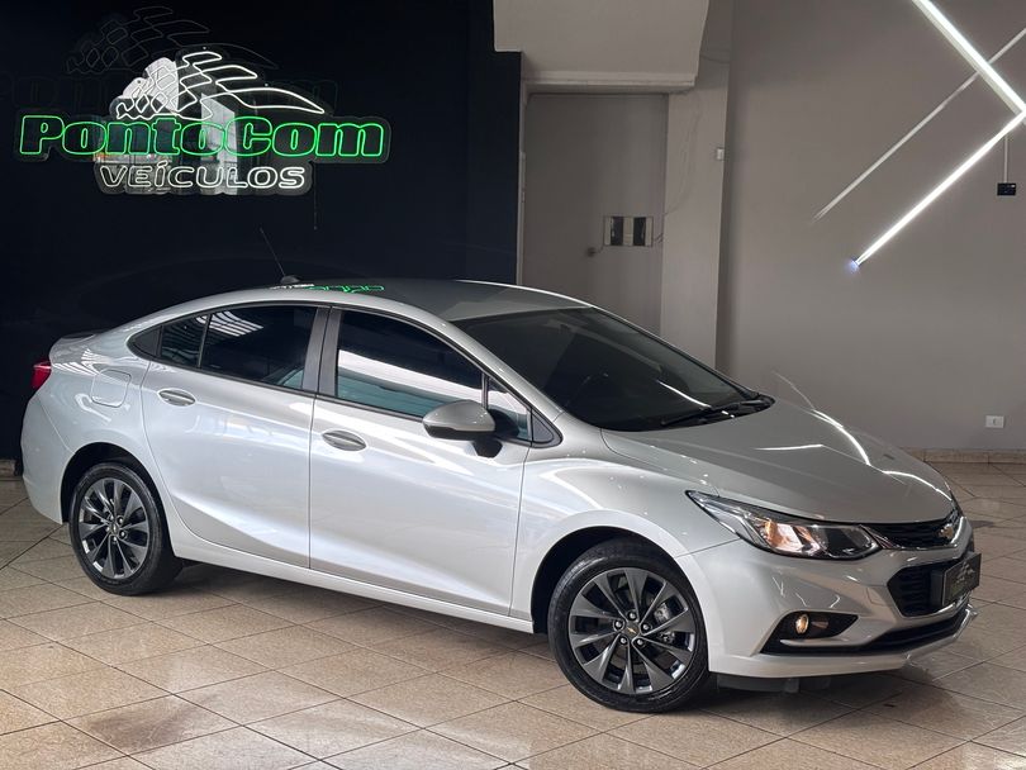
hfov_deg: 36.8
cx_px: 513
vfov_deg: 28.0
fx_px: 1542
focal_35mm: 52
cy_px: 385
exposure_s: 1/120
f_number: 1.6
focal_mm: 5.96
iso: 64
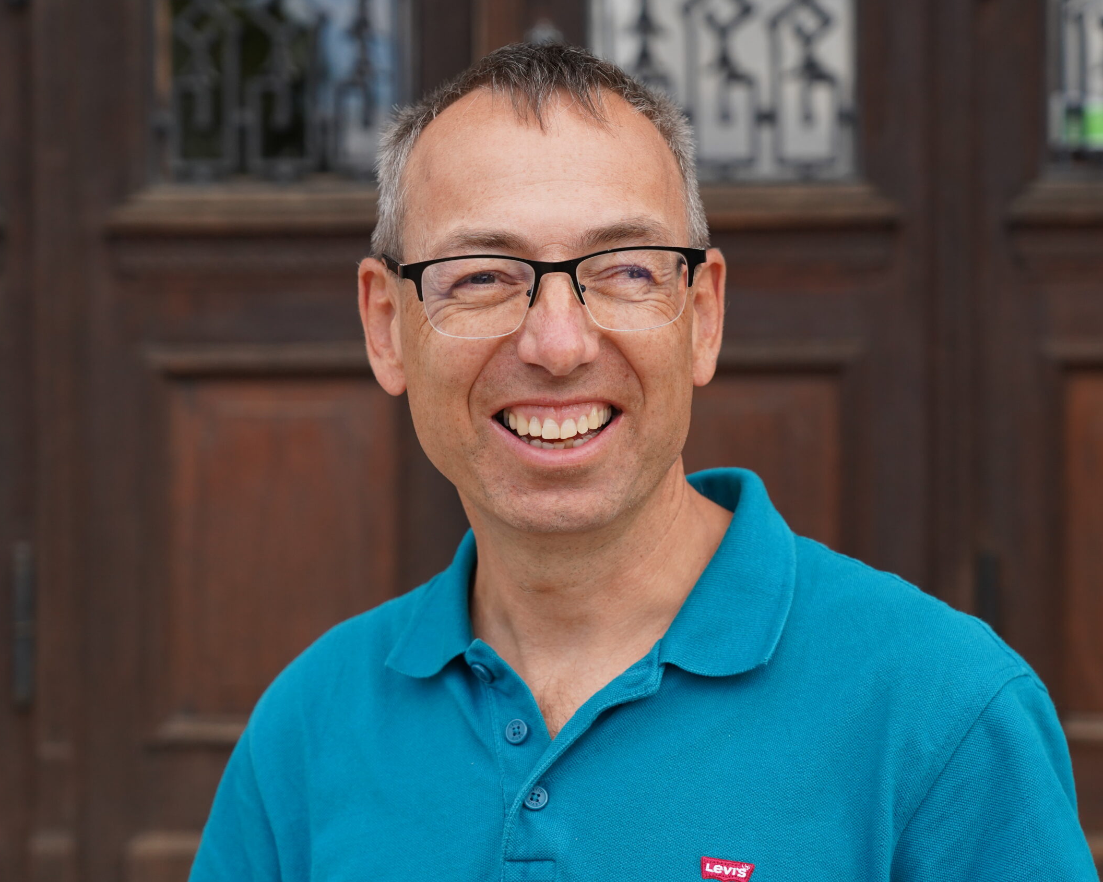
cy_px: 440
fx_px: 2710
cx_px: 561
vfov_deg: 18.5
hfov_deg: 23.0
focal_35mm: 83
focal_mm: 73
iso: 1000
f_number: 5.6
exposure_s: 1/1000
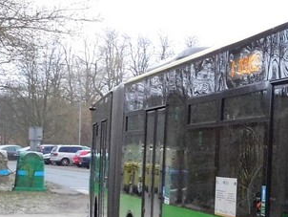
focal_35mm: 134
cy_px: 170
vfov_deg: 11.0
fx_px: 1116
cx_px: 415
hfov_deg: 13.9
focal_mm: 8
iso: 560
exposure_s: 1/60
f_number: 4
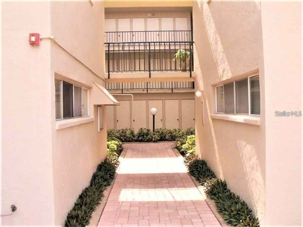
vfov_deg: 40.7
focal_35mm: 35
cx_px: 152
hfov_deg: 52.6
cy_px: 114
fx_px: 306
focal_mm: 5.86
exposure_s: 1/125
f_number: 5
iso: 50
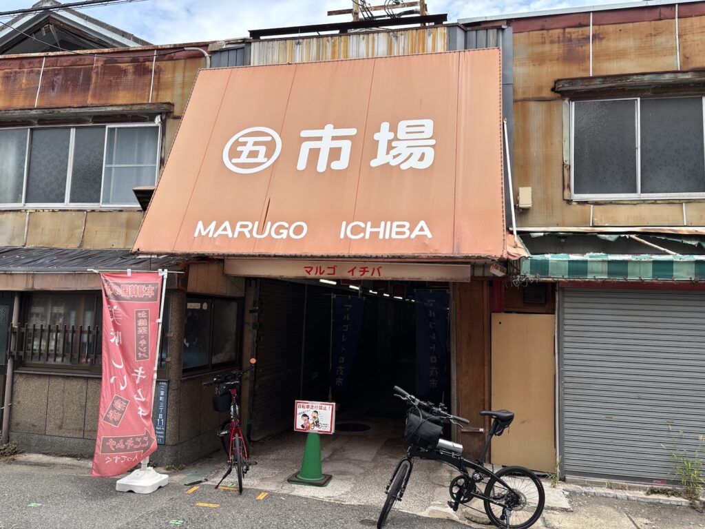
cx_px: 352
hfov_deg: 67.3
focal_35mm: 26
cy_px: 264
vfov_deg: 53.1
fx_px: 530
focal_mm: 5.96
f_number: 1.6
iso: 50
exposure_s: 1/1499
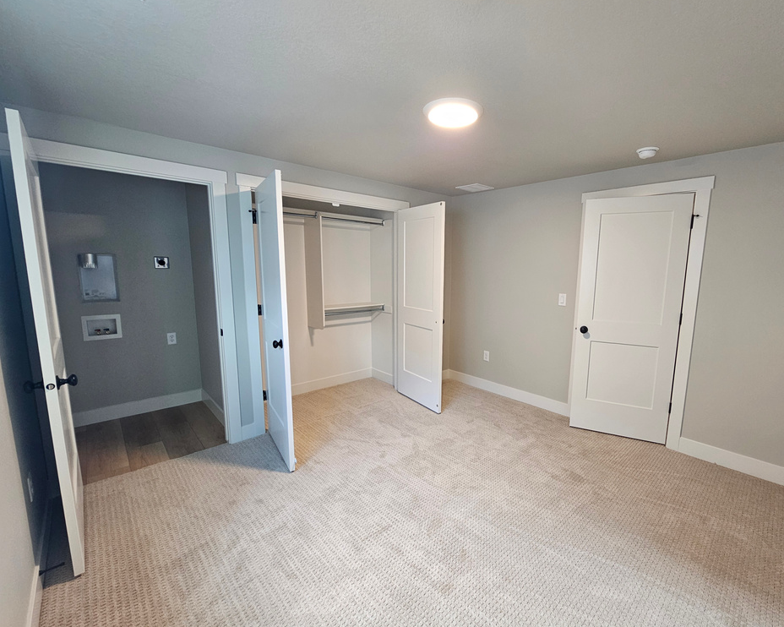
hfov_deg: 100.5
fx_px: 325
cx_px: 426
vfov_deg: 88.0
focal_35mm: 14
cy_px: 319
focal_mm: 2.2
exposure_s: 1/60
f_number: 2.2
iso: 200
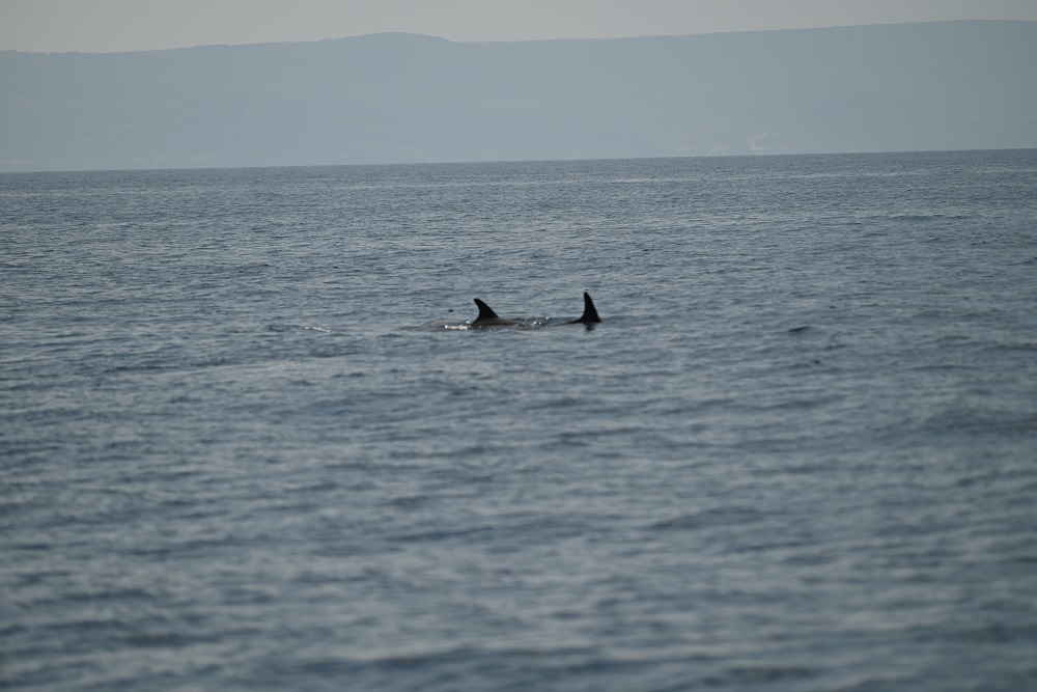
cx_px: 518
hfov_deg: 8.9
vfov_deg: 6.0
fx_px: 6626
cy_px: 346
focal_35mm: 230
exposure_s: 1/1250
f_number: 5.3
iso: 100
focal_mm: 230
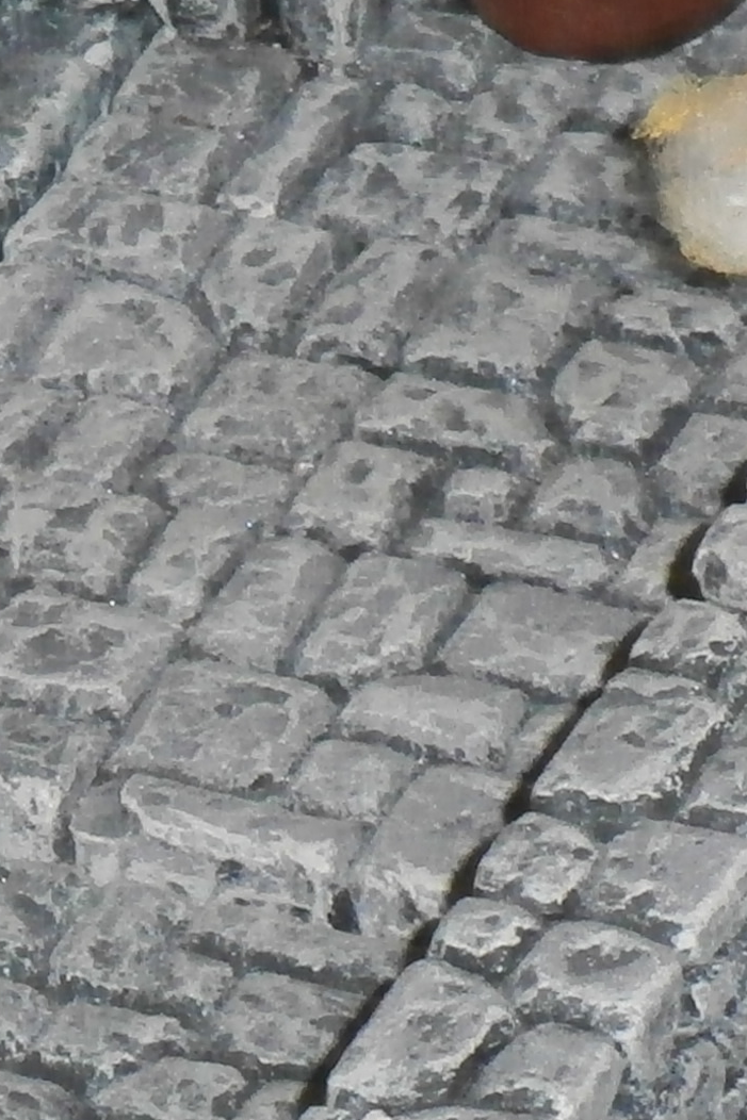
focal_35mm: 551
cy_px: 991
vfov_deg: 3.7
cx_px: -216
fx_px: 17154
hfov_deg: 2.5
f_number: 6.5
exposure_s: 1/125
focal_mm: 23.5
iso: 250
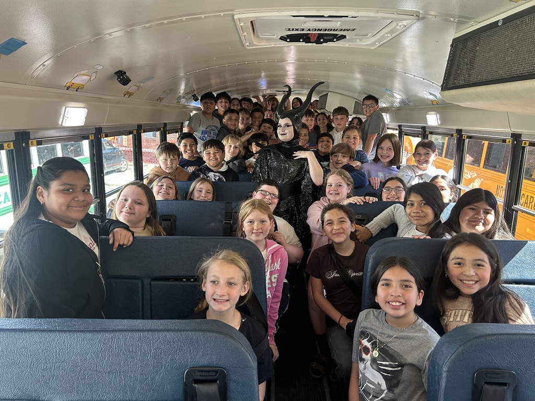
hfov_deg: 67.3
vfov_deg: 53.1
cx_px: 268
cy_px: 200
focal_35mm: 26
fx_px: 402
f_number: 1.5
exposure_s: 1/121
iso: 125
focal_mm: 5.7
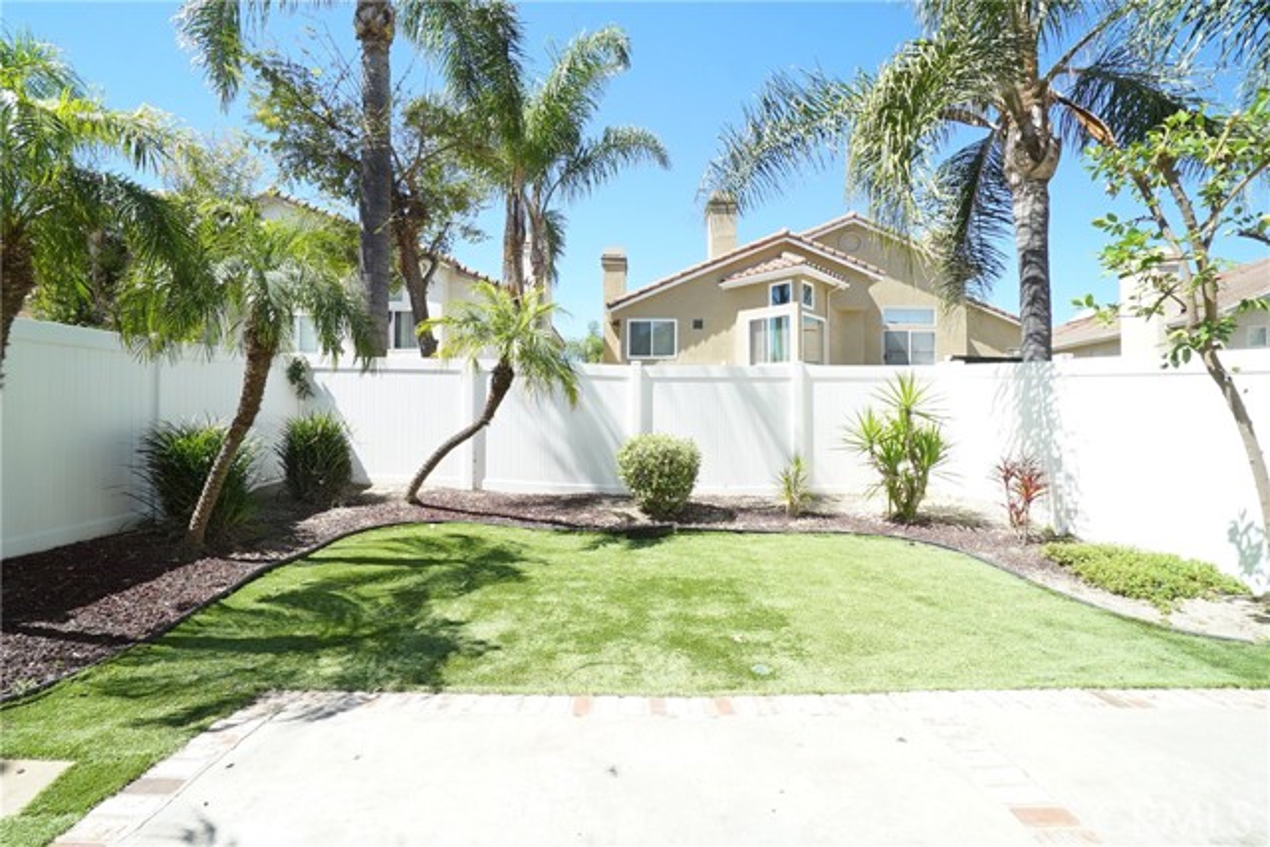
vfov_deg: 77.4
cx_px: 635
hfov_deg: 100.4
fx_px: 529
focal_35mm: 15
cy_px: 424
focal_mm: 10
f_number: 9
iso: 800
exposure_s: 1/640
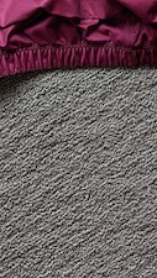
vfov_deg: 18.3
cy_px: -215
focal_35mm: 93
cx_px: 124
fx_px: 686
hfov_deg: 13.0
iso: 79
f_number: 1.85
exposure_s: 1/66
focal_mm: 6.81
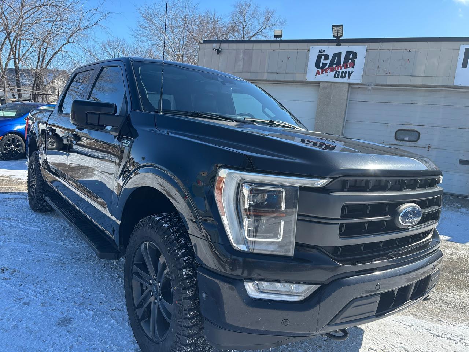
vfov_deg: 53.1
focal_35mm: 26
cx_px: 234
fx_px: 352
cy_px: 176
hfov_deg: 67.3
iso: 50
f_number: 1.6
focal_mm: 5.96
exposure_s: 1/1845
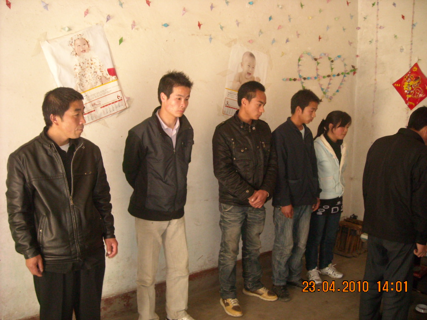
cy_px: 160
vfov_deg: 40.7
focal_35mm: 35
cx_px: 214
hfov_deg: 52.6
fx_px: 432
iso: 400
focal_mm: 5.7
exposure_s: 1/30
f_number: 2.8
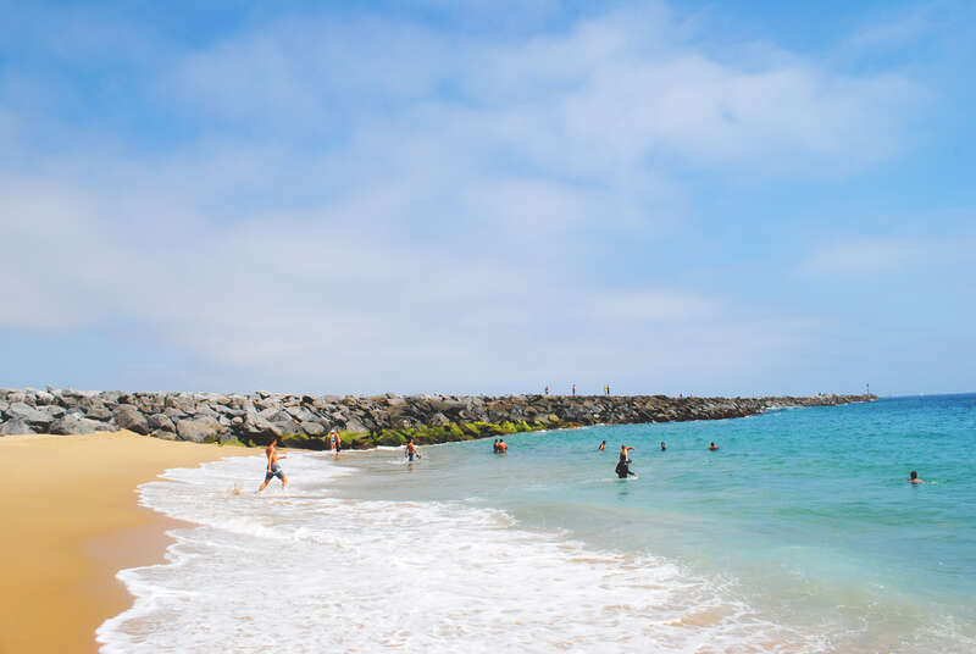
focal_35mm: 27
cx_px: 488
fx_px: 733
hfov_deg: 67.3
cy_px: 327
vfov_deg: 48.1
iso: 100
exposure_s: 1/400
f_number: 10
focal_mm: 18
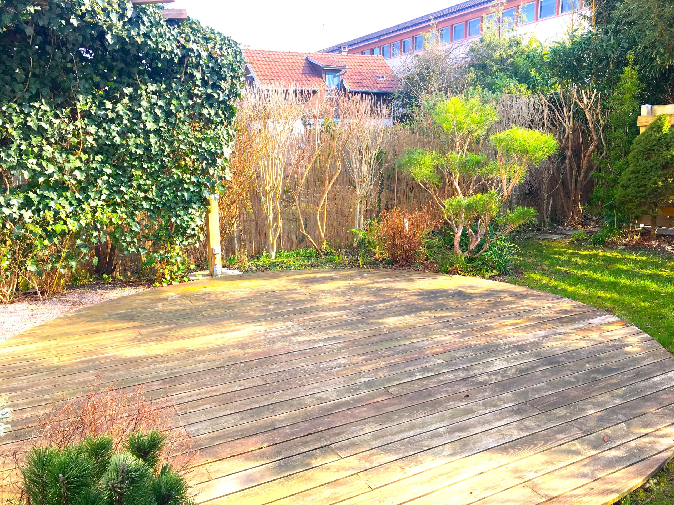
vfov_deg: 48.2
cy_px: 252
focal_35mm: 29
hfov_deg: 61.7
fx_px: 565
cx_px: 337
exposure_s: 1/318
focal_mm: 4.15
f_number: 2.2
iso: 25
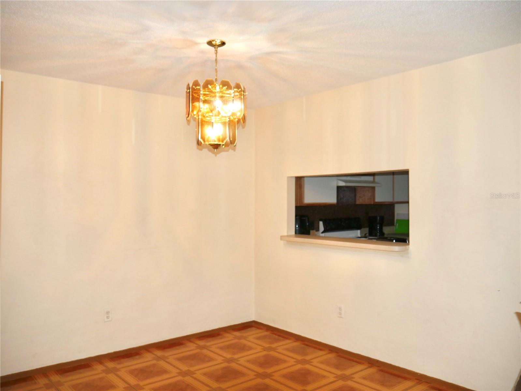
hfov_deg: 63.4
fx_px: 422
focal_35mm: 28
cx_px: 260
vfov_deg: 49.8
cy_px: 196
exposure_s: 1/60
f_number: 3.5
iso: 400
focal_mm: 14
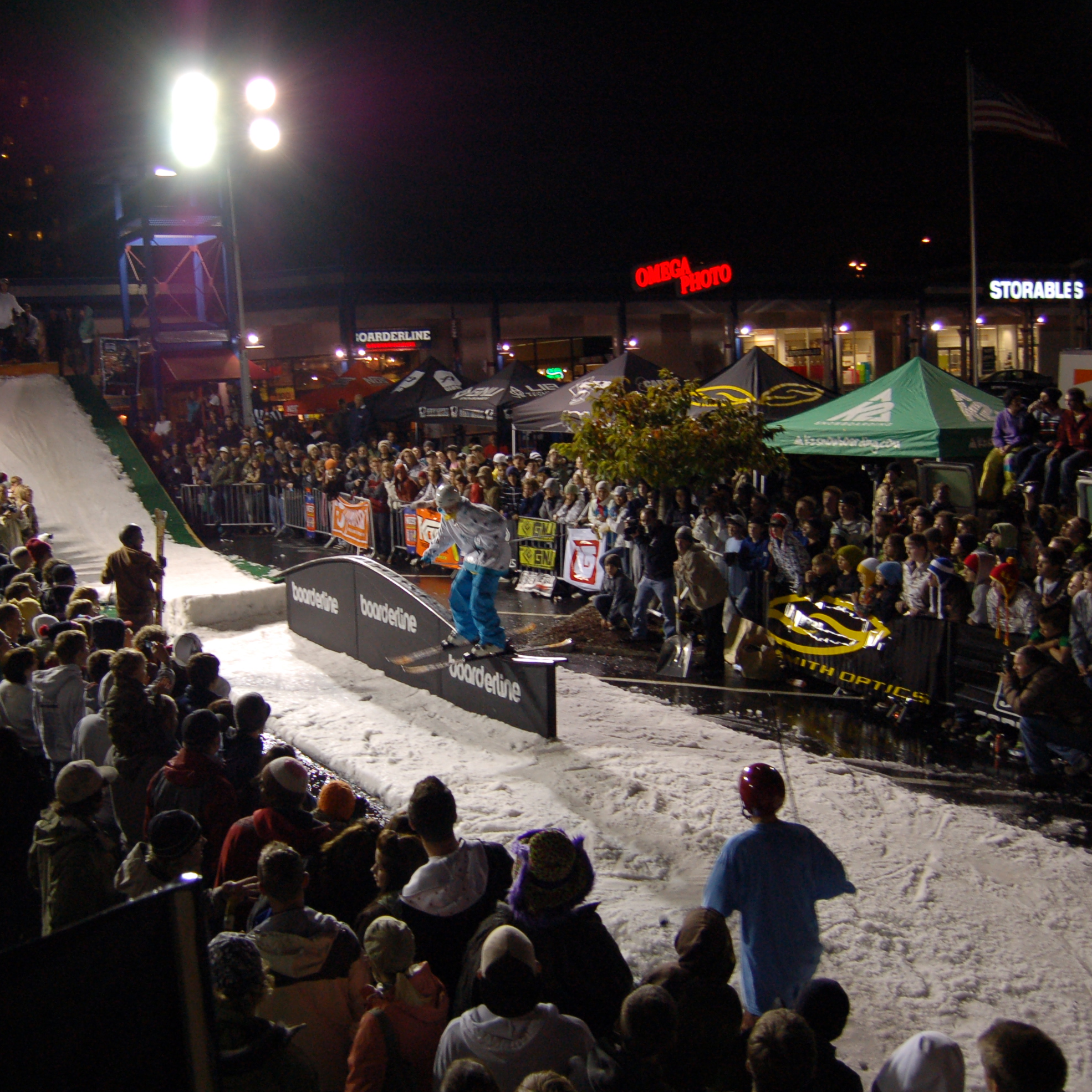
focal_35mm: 35
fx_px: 1249
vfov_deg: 47.2
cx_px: 452
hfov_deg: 47.0
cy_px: 548
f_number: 3.5
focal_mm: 18
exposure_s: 1/60
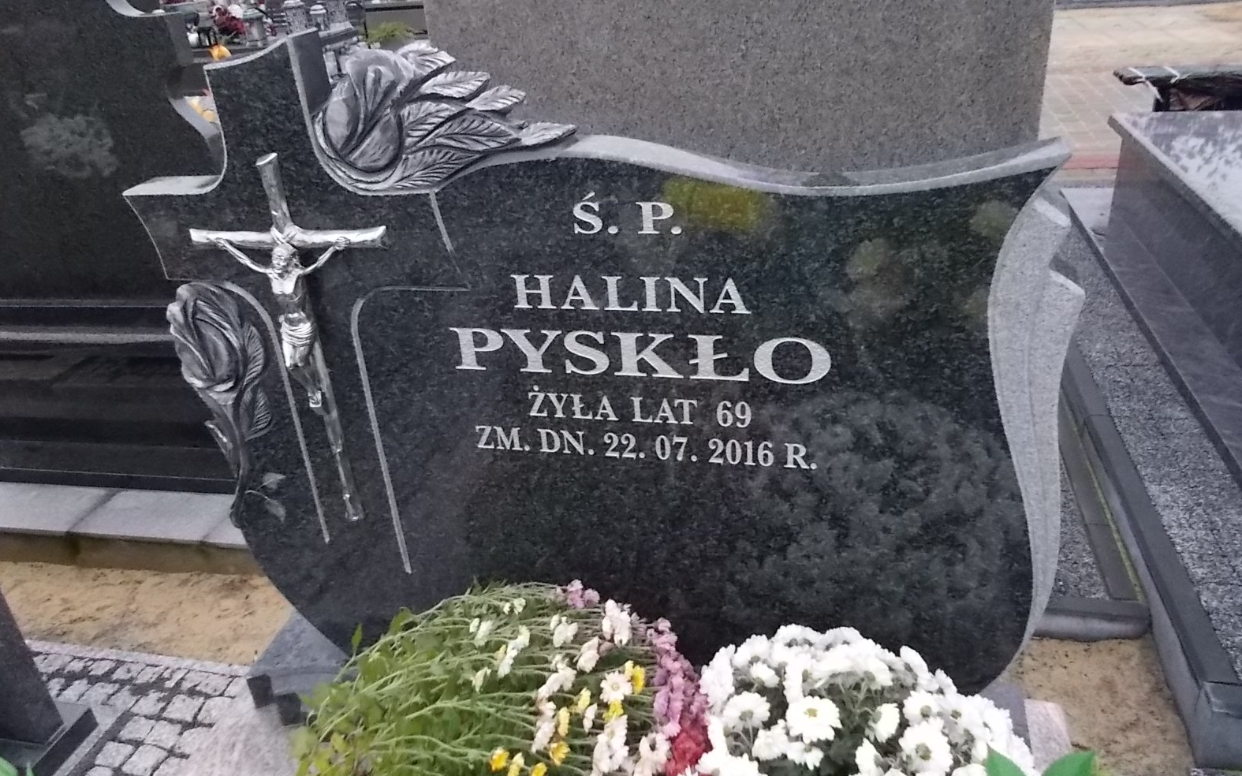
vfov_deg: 44.5
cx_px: 615
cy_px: 395
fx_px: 948
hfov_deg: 66.5
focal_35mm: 28
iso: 400
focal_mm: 4.6
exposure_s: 1/100
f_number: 8
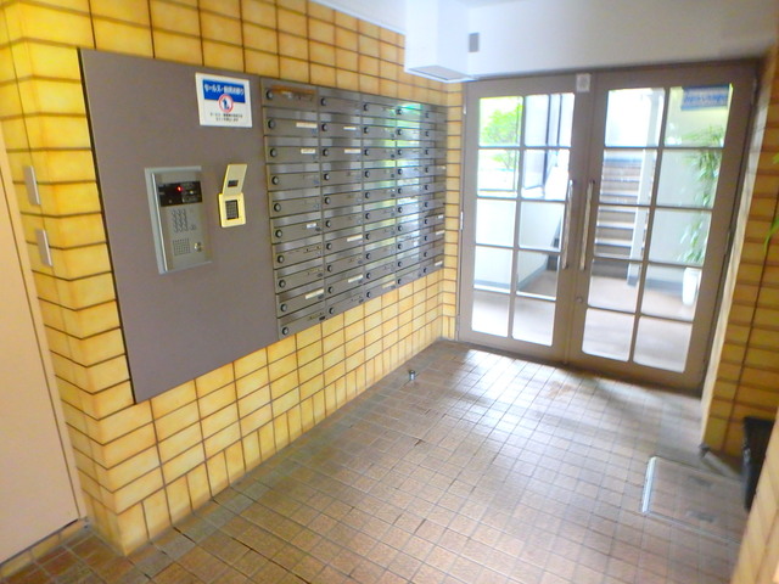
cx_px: 390
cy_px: 292
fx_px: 473
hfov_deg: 79.0
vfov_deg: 63.4
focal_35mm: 21
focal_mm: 3.7
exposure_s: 1/10
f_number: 3.5
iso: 800
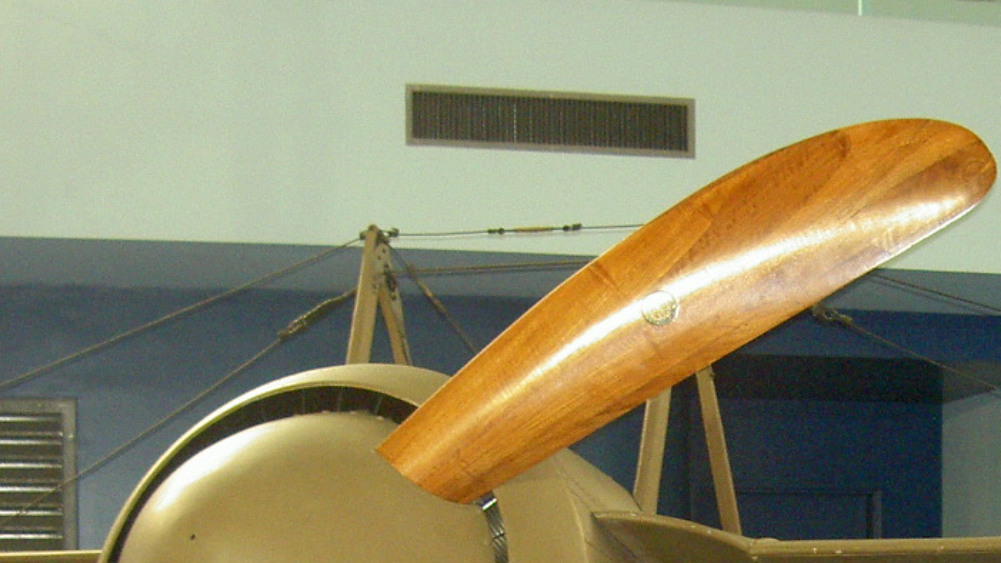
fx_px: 2574
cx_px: 794
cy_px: 829
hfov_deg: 21.7
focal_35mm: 97
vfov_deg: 11.9
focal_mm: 8
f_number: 2.8
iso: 100
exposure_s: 1/59.5
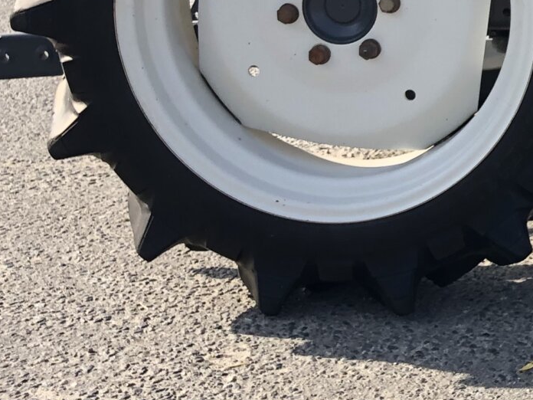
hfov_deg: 17.3
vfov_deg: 13.9
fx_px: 1586
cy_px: -104
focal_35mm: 103
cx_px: 792
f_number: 1.8
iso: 20
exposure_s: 1/750
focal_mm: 3.99
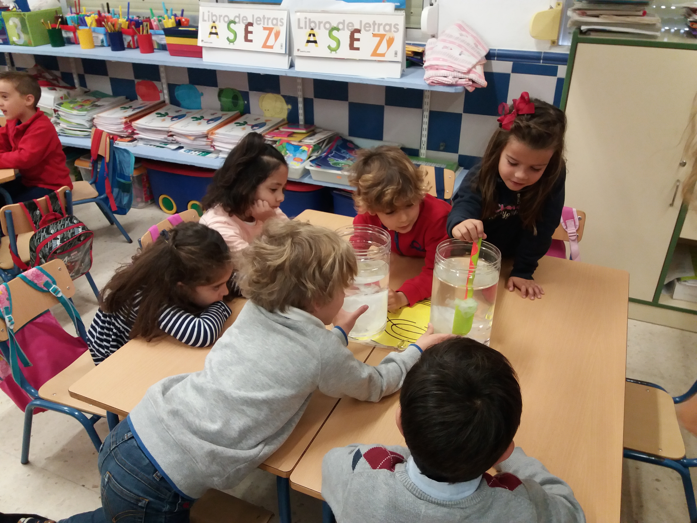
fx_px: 564
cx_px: 348
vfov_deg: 49.7
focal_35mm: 28
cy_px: 262
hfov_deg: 63.4
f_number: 1.9
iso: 160
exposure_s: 1/33
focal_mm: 3.7
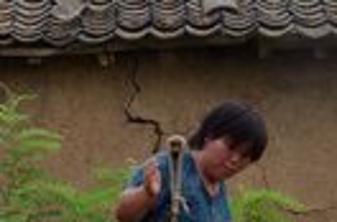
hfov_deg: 9.4
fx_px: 2043
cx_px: 266
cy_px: 245
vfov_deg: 6.2
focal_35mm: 219
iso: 250
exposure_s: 1/200
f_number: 9
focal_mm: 24
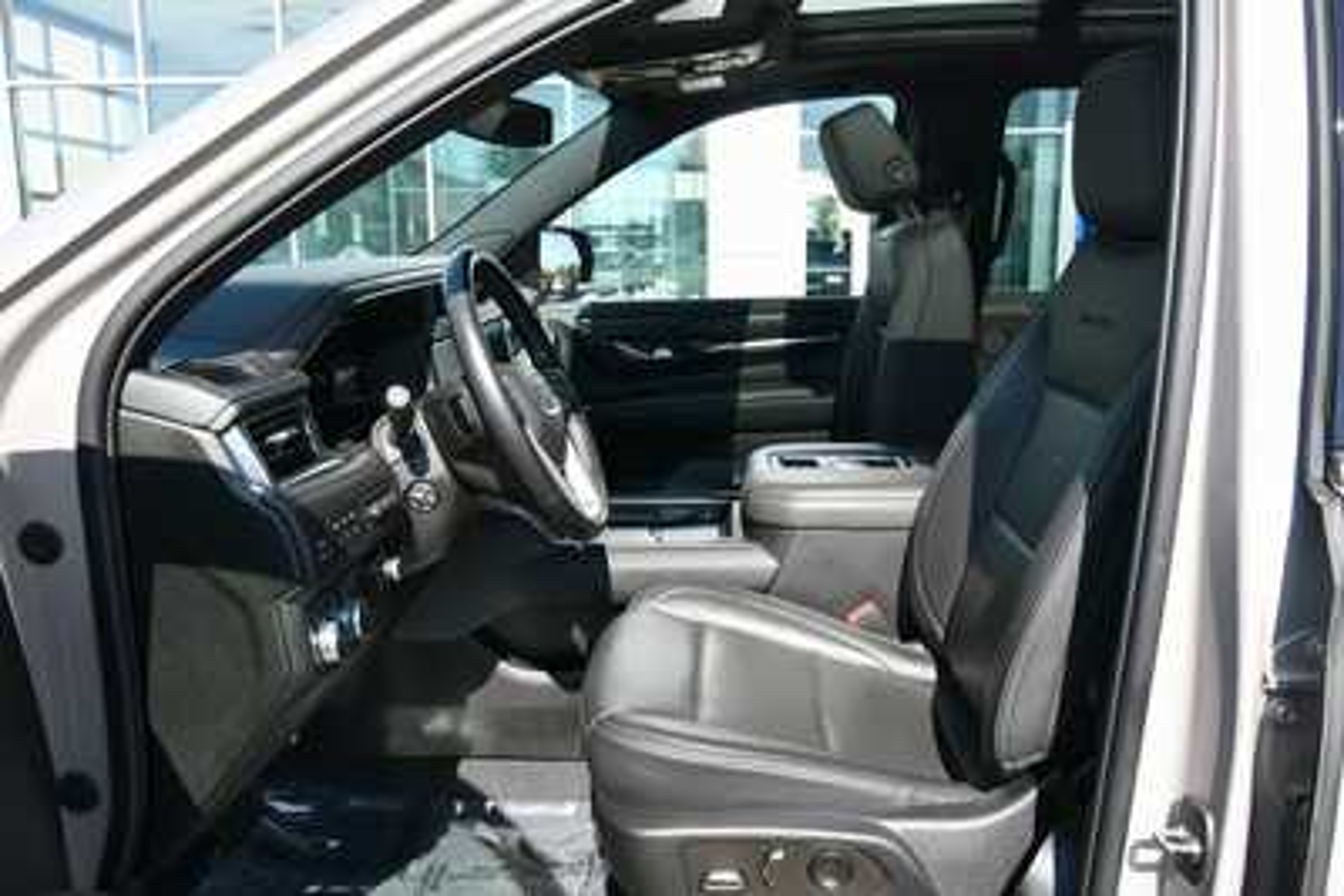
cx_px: 672
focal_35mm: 30
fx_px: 1120
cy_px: 448
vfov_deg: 43.6
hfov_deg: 61.9
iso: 200
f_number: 7.1
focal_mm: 20
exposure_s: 1/250
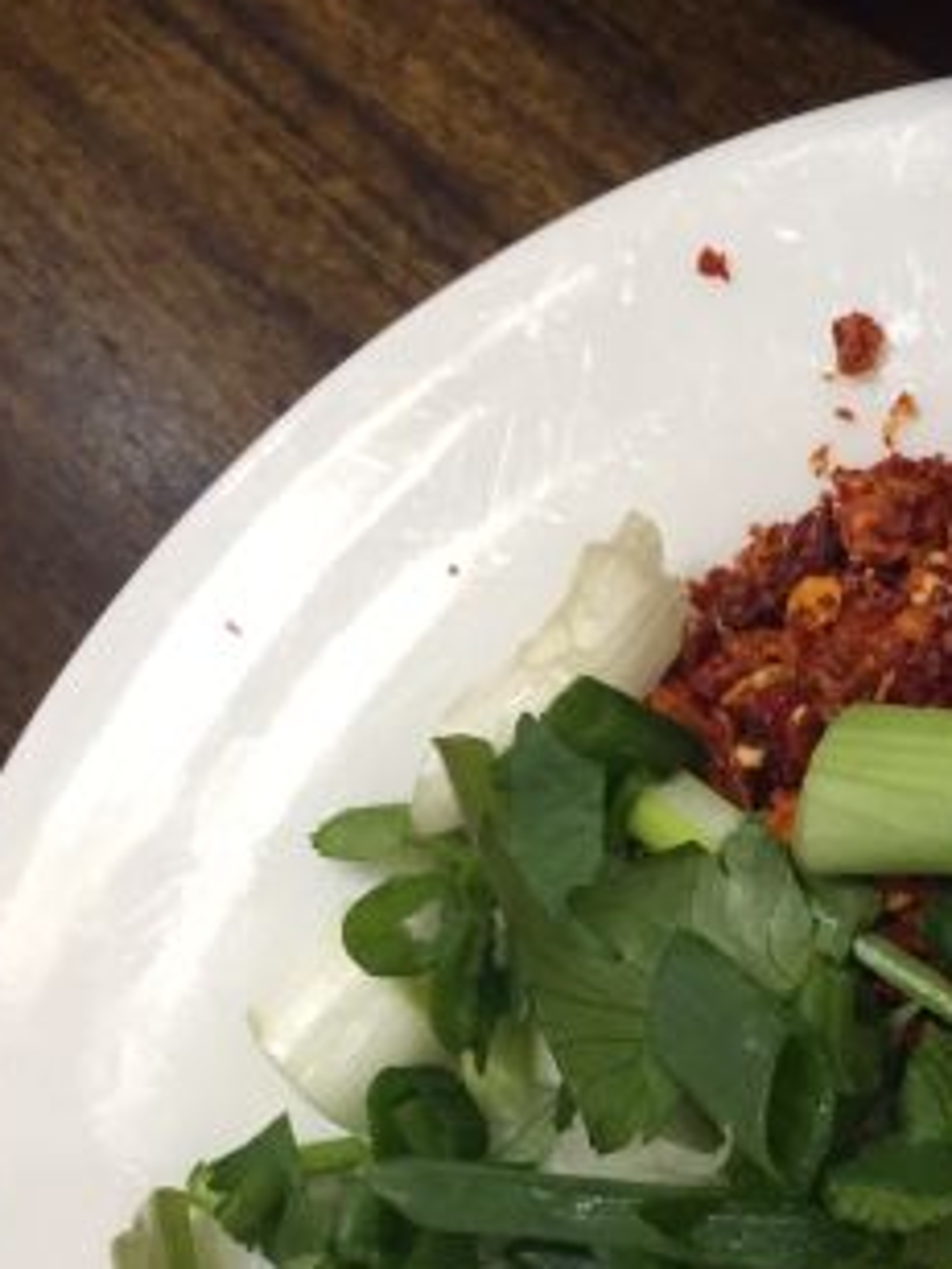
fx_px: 2420
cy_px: 1178
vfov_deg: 28.1
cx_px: 1032
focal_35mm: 66
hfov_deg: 21.2
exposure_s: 1/33
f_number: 2.2
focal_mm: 4.15
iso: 200
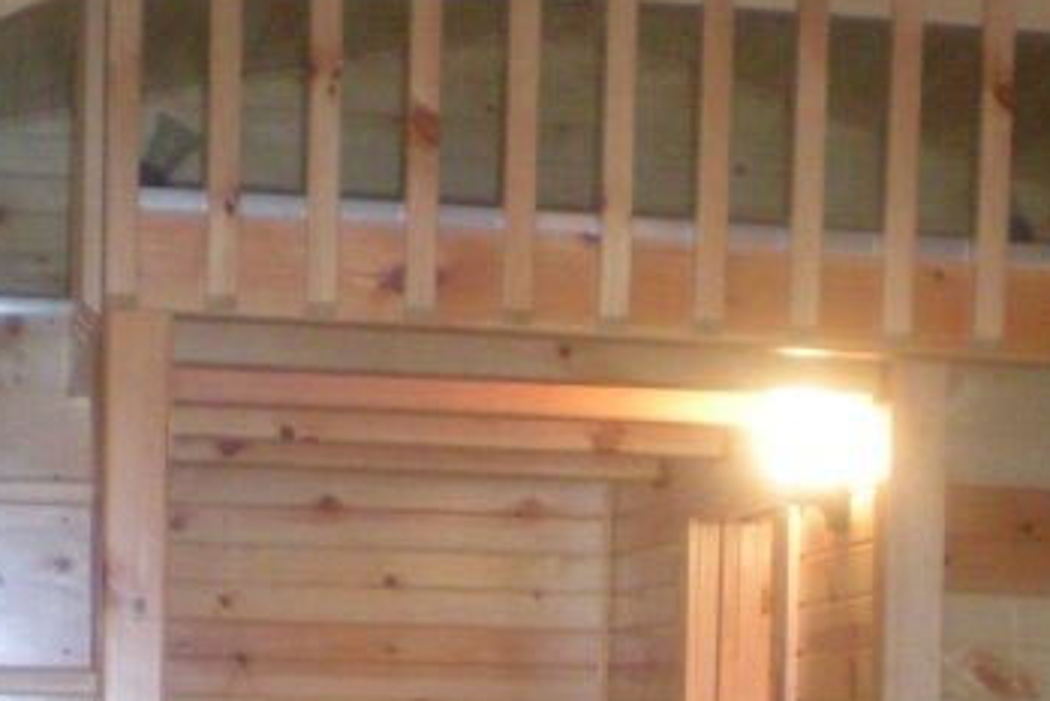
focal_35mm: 116
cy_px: 975
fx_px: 3385
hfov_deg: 17.6
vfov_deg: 11.4
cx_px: 656
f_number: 3.1
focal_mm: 6.3
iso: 317
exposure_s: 1/60
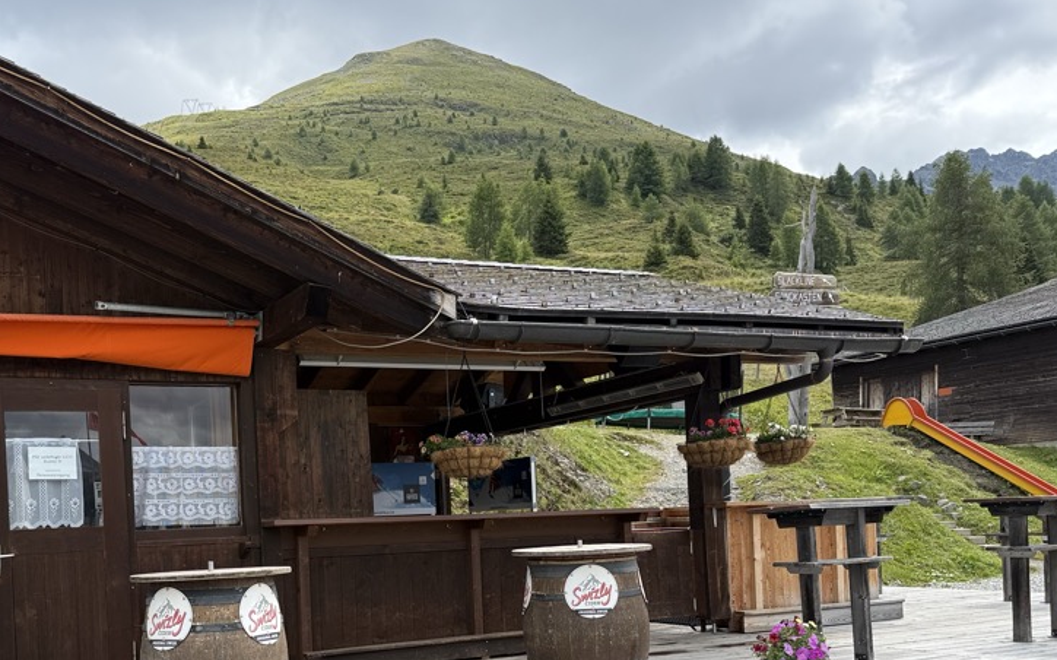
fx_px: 1037
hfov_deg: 53.2
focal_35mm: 36
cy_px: 521
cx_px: 372
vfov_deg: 34.3
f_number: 1.78
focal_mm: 6.76
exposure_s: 1/2000
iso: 80
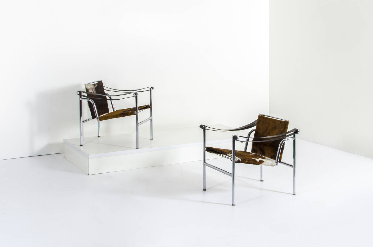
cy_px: 124
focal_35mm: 52
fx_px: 543
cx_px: 186
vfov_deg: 25.6
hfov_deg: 37.9
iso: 125
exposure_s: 1/160
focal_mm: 35
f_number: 16
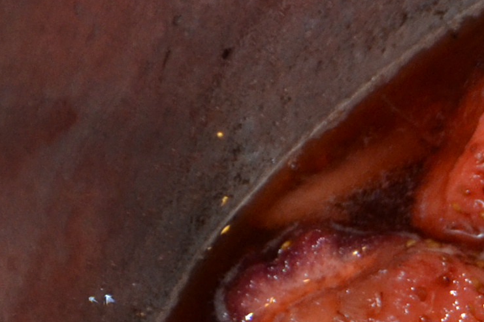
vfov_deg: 3.5
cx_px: 1061
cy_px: 576
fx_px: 5270
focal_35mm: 392
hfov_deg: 5.1
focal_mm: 56
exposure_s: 1/60
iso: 800
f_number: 4.8
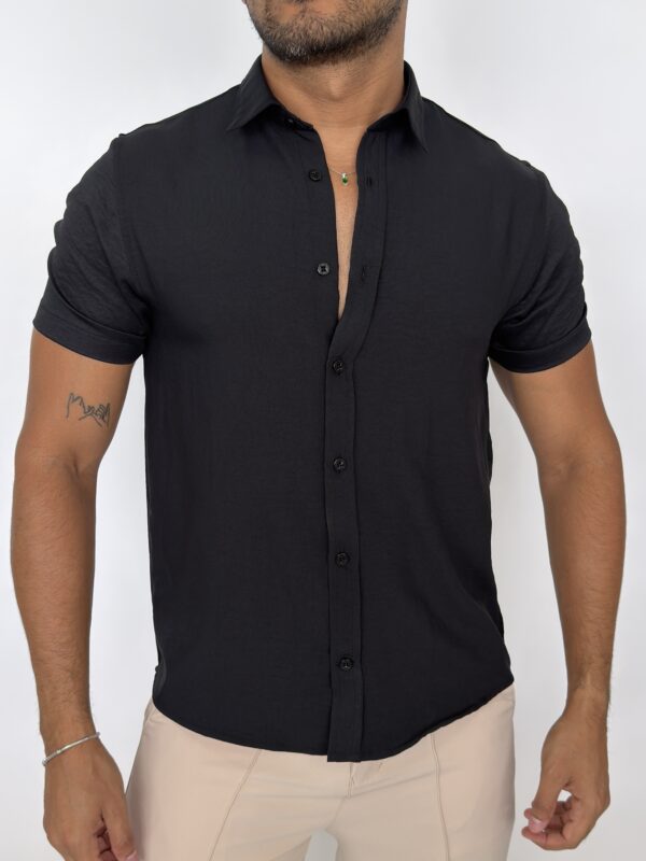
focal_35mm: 43
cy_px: 430
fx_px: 1070
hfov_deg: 33.6
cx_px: 323
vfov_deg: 43.9
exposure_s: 1/121
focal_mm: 6.76
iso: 64
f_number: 1.78
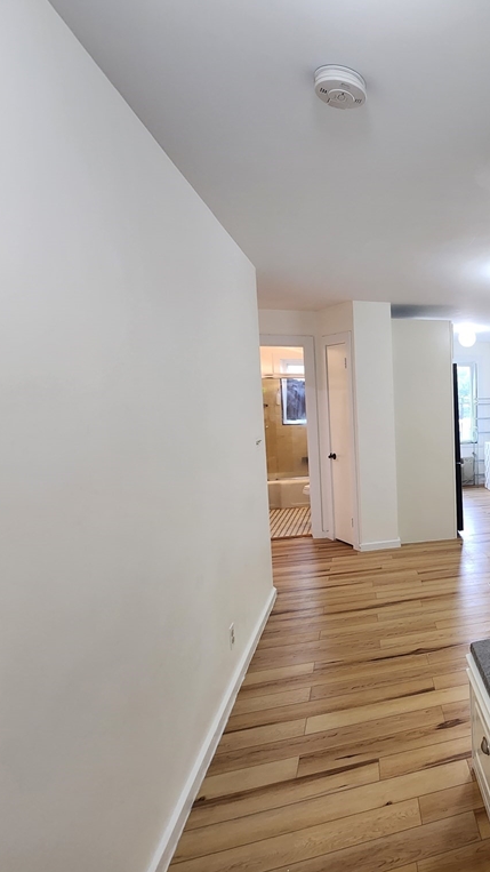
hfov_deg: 45.8
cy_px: 437
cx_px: 522
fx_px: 439
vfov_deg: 89.6
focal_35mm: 19
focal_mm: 2.2
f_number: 2.2
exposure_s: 1/60
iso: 200
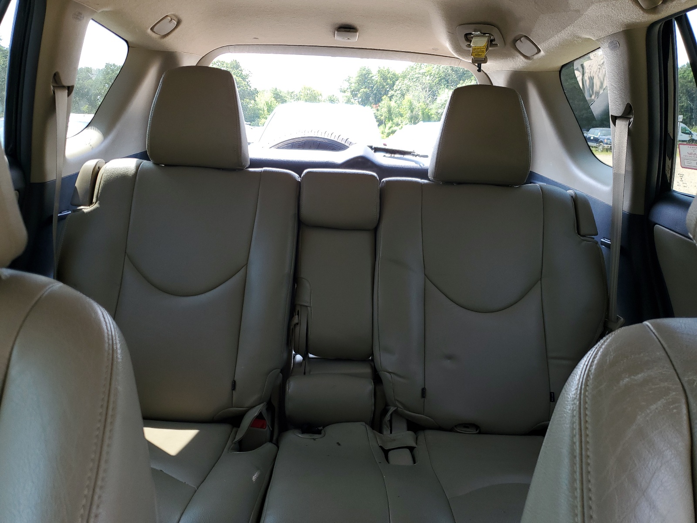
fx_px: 524
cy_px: 262
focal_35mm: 26
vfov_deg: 53.1
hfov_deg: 67.3
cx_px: 348
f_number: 1.5
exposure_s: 1/222
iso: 50
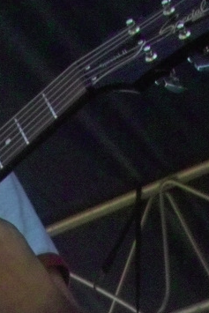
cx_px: -26
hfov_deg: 6.9
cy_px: 794
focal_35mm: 198
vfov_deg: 9.1
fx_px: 1722
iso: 200
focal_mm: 18
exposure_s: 1/180
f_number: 8
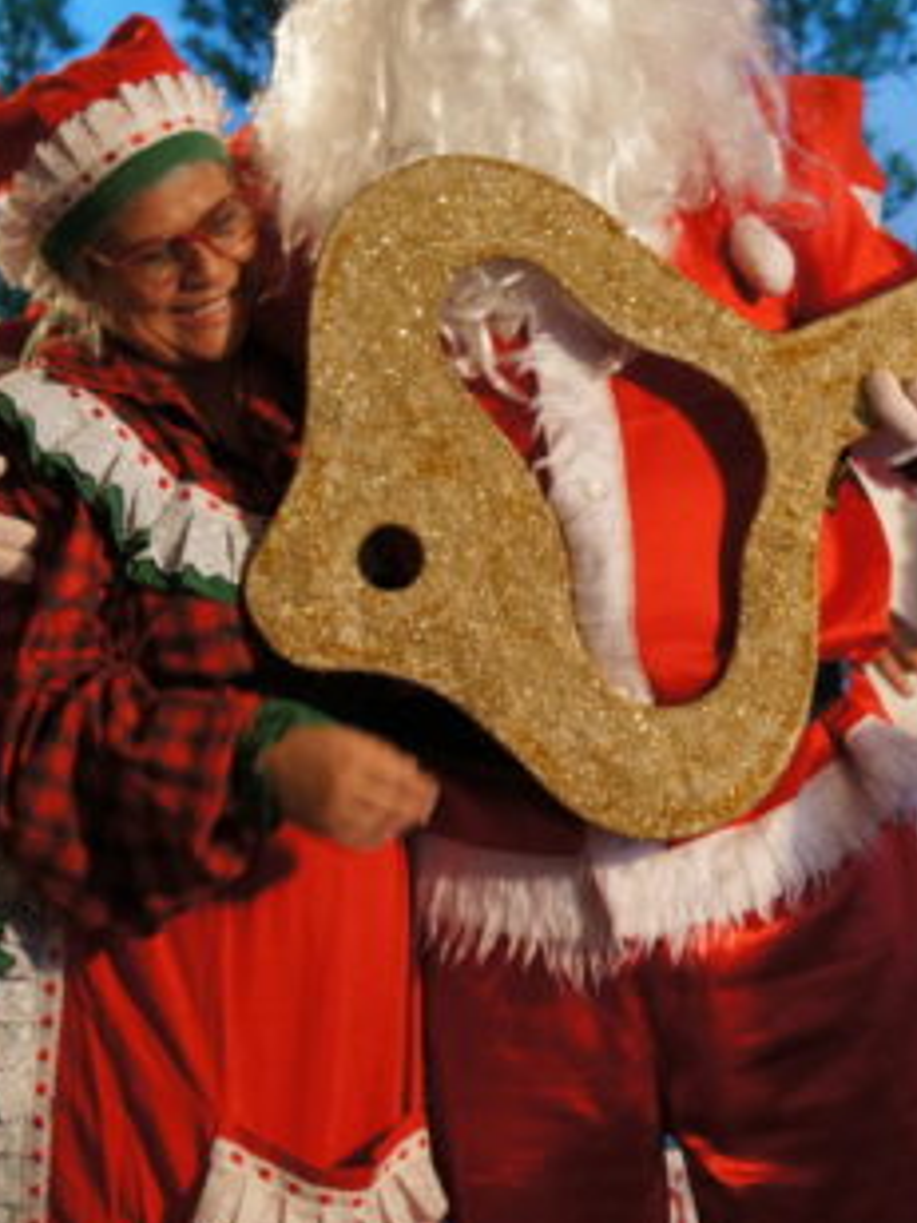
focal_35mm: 175
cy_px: 562
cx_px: 752
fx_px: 6183
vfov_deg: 11.3
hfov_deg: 8.5
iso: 1600
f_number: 4.5
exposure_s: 1/50
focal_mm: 55
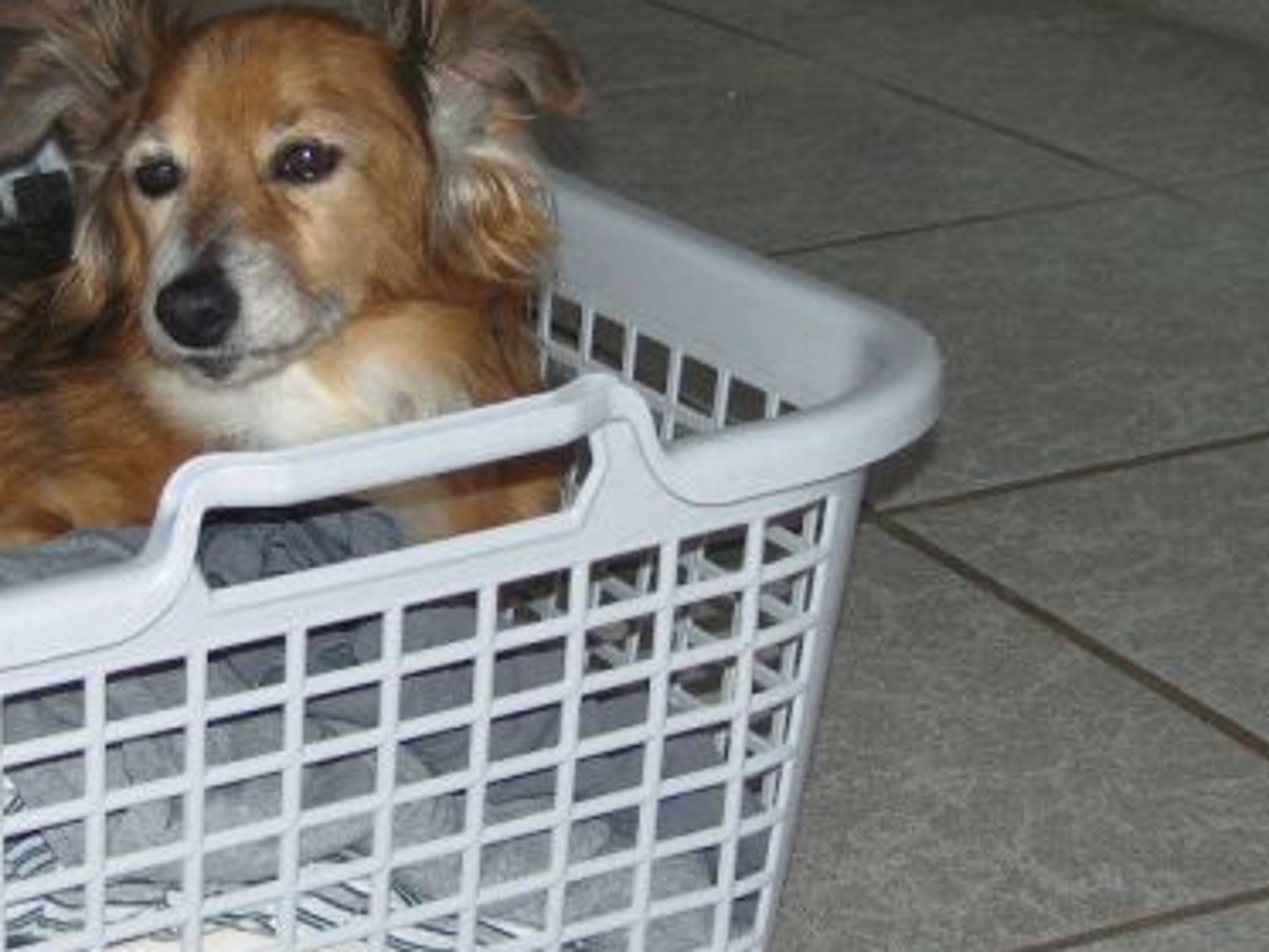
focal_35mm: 108
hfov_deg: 18.0
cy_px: 337
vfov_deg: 13.7
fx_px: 3960
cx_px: 259
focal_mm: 13.6
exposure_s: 1/50
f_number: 3.8
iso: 100
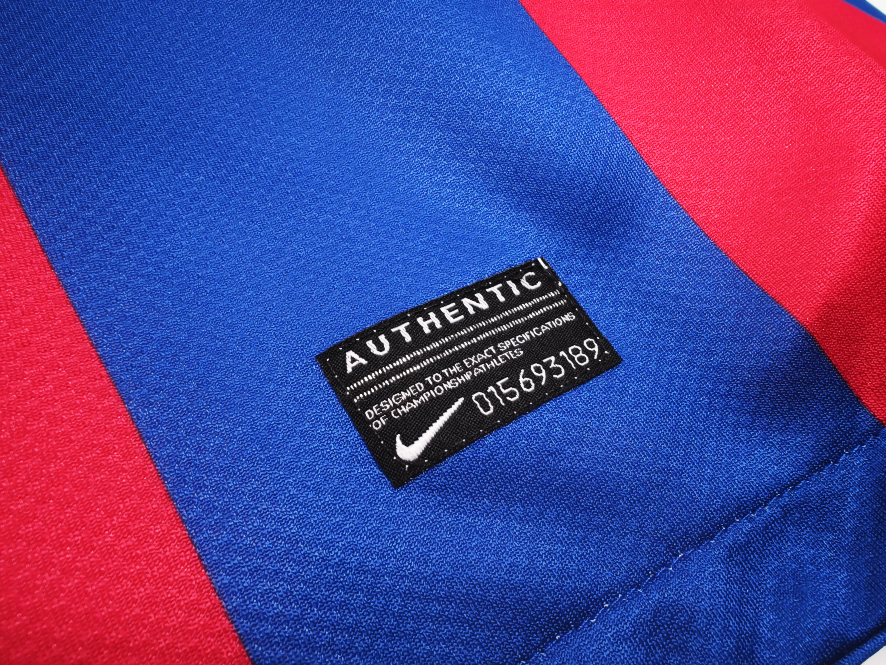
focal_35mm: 23
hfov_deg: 73.9
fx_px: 589
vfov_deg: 58.9
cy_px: 332
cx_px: 443
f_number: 2.2
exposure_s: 1/120
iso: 564
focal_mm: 2.59
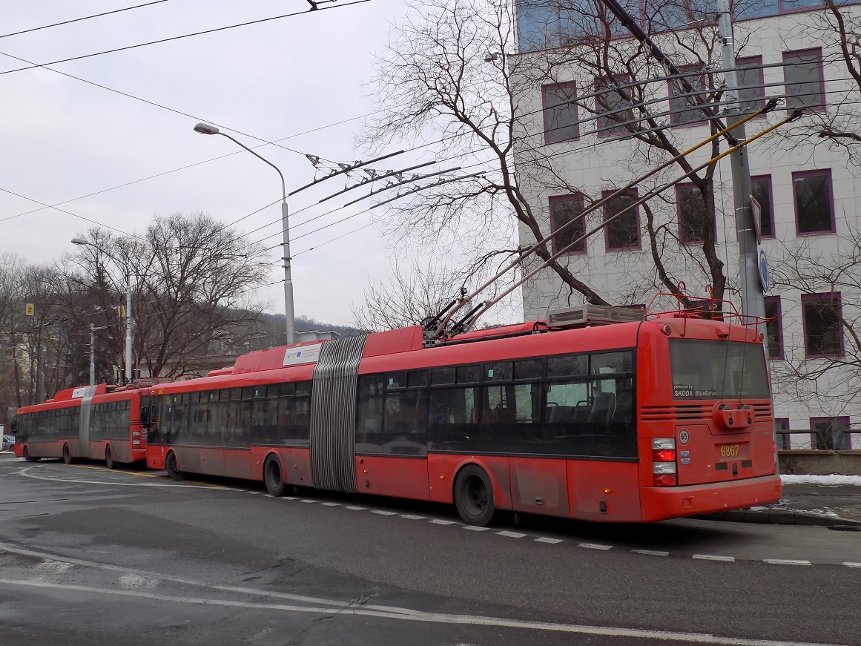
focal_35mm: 31
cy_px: 325
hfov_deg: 58.3
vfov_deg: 45.4
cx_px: 428
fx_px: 771
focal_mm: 5.3
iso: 80
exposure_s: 1/125
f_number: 3.3
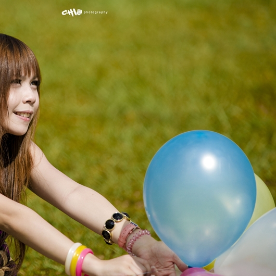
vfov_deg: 7.6
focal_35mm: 231
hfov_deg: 7.6
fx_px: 2084
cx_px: 77
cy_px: 138
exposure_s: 1/6000
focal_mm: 180
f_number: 2.8
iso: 100
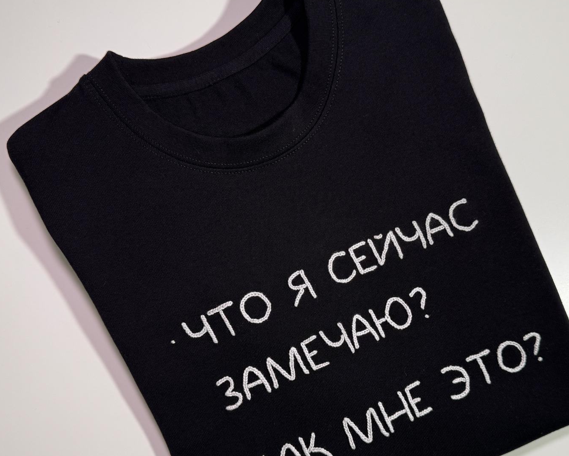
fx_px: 589
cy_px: 257
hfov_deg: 51.5
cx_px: 310
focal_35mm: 35
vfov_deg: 42.1
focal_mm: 6.76
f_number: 1.78
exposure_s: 1/100
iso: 125
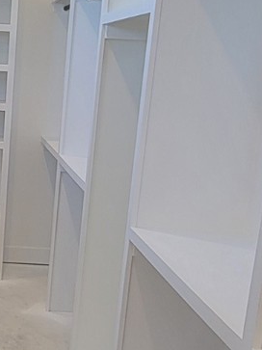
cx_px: -76
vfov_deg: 34.9
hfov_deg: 23.5
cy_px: 189
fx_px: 555
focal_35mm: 55
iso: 100
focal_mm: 2.2
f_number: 2.2
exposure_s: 1/60
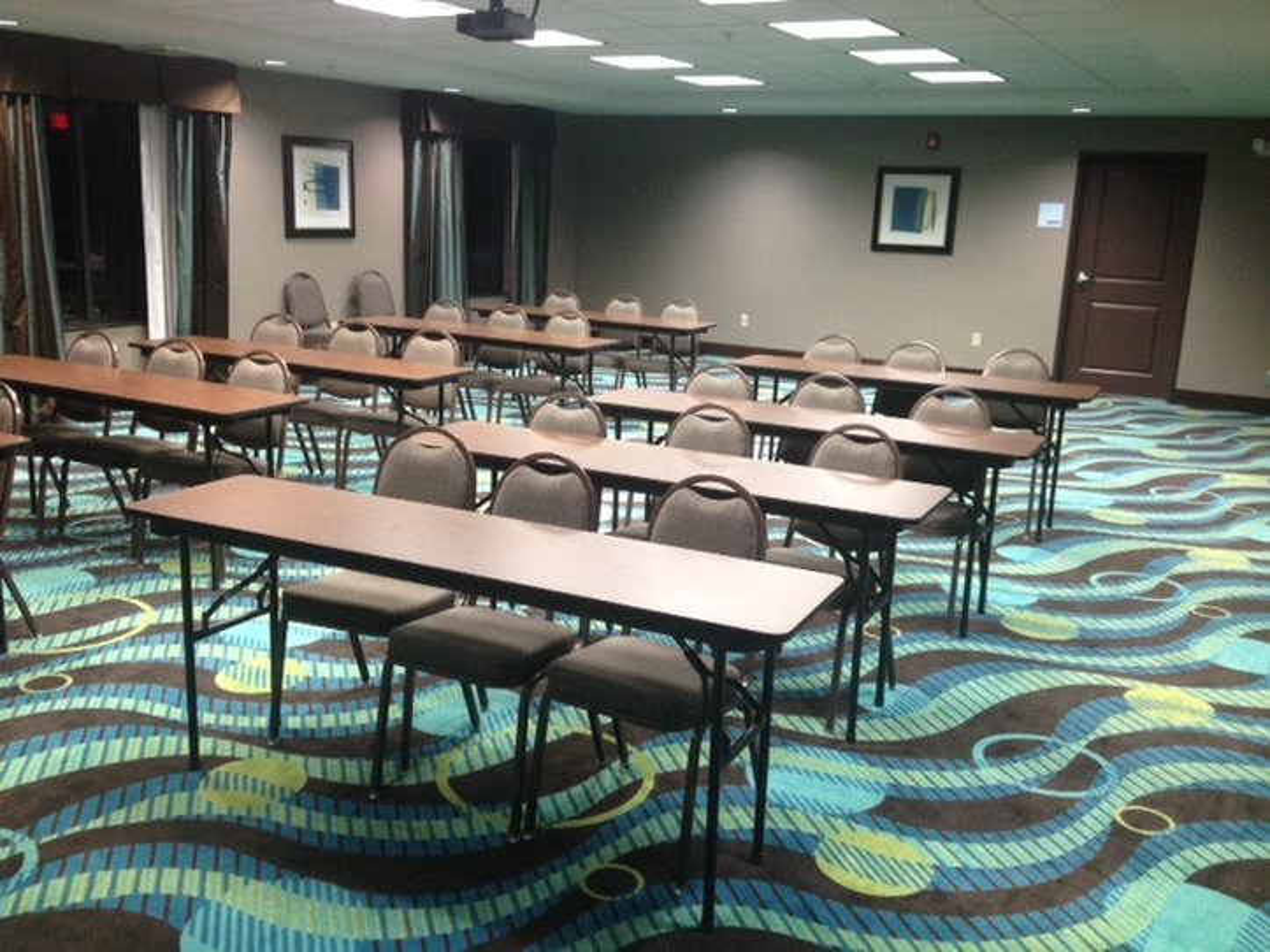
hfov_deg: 52.6
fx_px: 1284
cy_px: 476
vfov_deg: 40.7
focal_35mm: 35
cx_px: 635
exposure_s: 1/20
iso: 200
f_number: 2.4
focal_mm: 4.28
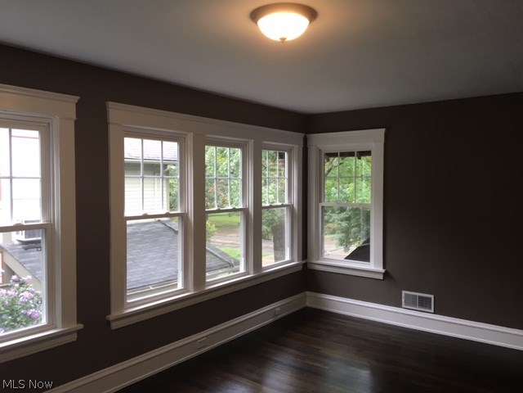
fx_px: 438
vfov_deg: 48.2
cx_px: 262
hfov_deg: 61.7
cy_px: 196
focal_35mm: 29
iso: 32
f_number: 2.2
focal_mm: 4.15
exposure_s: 1/30
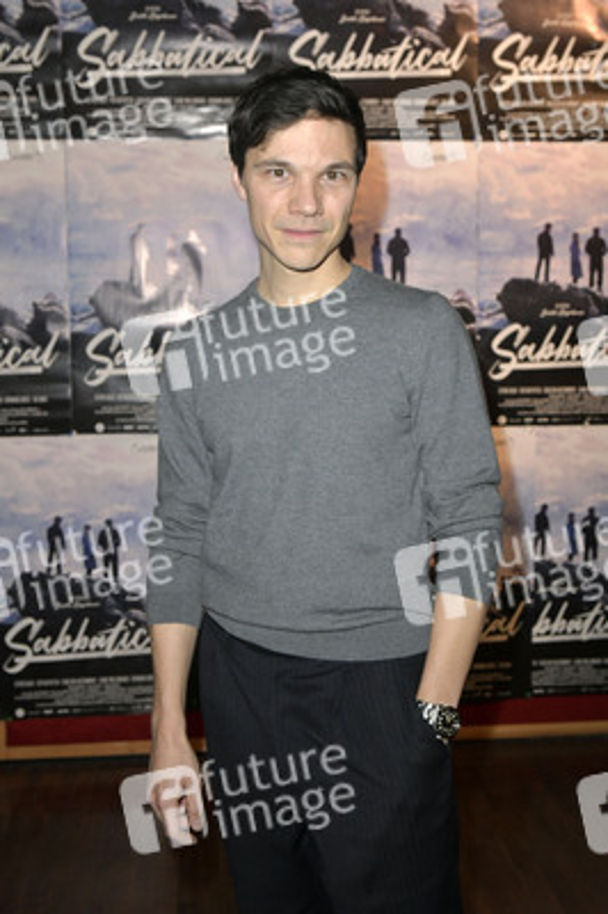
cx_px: 304
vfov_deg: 48.5
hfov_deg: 33.3
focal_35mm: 40
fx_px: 1015
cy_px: 457
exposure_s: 1/250
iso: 2500
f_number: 7.1
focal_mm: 40
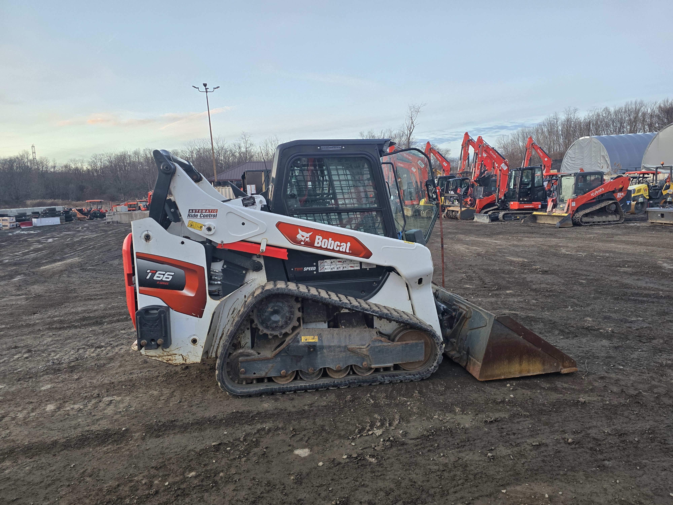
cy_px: 252
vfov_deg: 58.9
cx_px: 336
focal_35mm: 23
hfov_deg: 73.9
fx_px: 447
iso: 200
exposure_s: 1/180
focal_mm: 6.3
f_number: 1.7
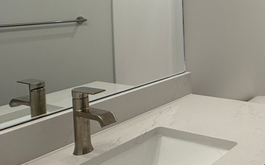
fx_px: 325
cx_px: 284
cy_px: 19
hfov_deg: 37.8
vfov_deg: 27.6
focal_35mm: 45
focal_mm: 2.22
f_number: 2.2
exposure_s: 1/120
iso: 80
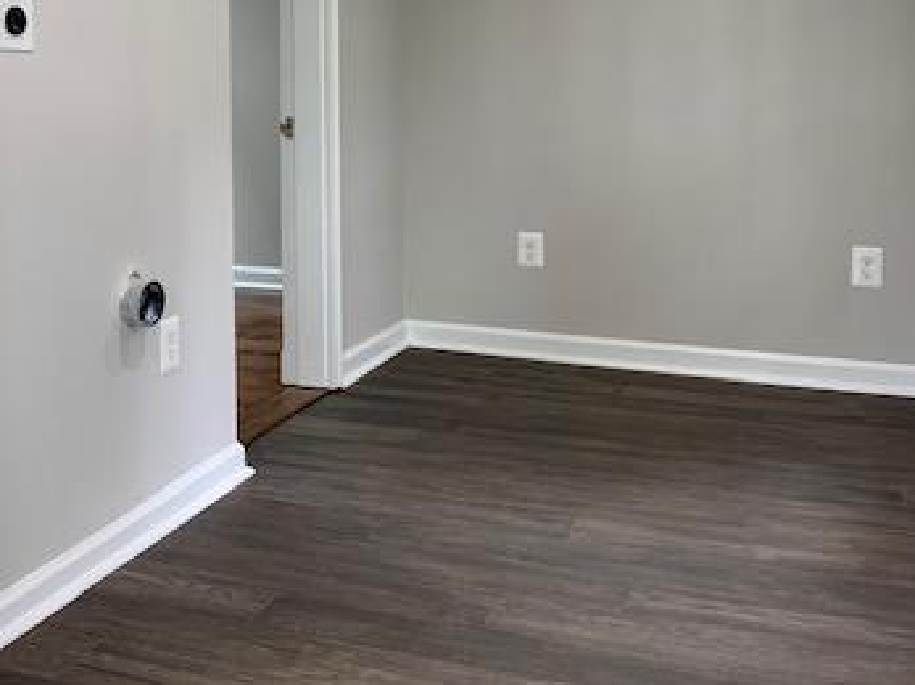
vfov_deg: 29.7
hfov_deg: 39.0
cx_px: 274
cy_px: 166
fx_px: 1268
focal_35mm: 48
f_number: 1.8
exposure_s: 1/120
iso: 100
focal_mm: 4.25
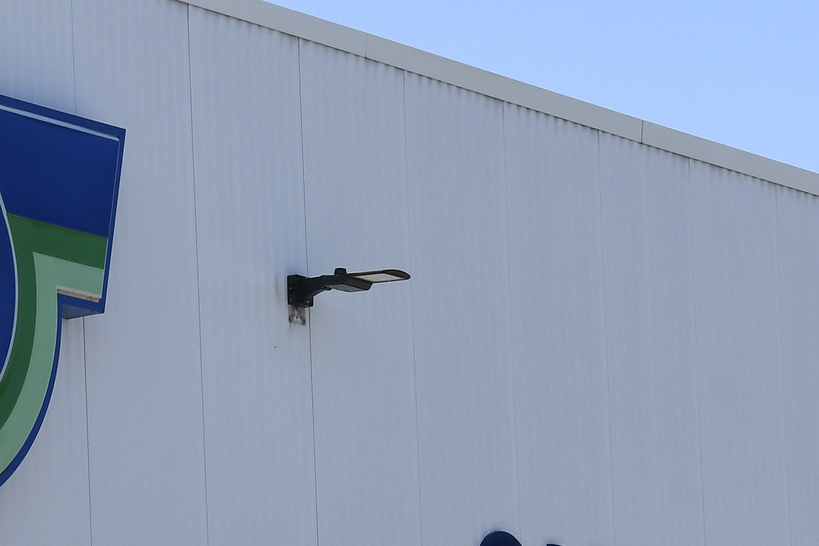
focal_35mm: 246
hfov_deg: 8.4
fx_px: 5595
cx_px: 506
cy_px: 887
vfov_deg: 5.5
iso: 400
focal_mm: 48
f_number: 8
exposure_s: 1/640
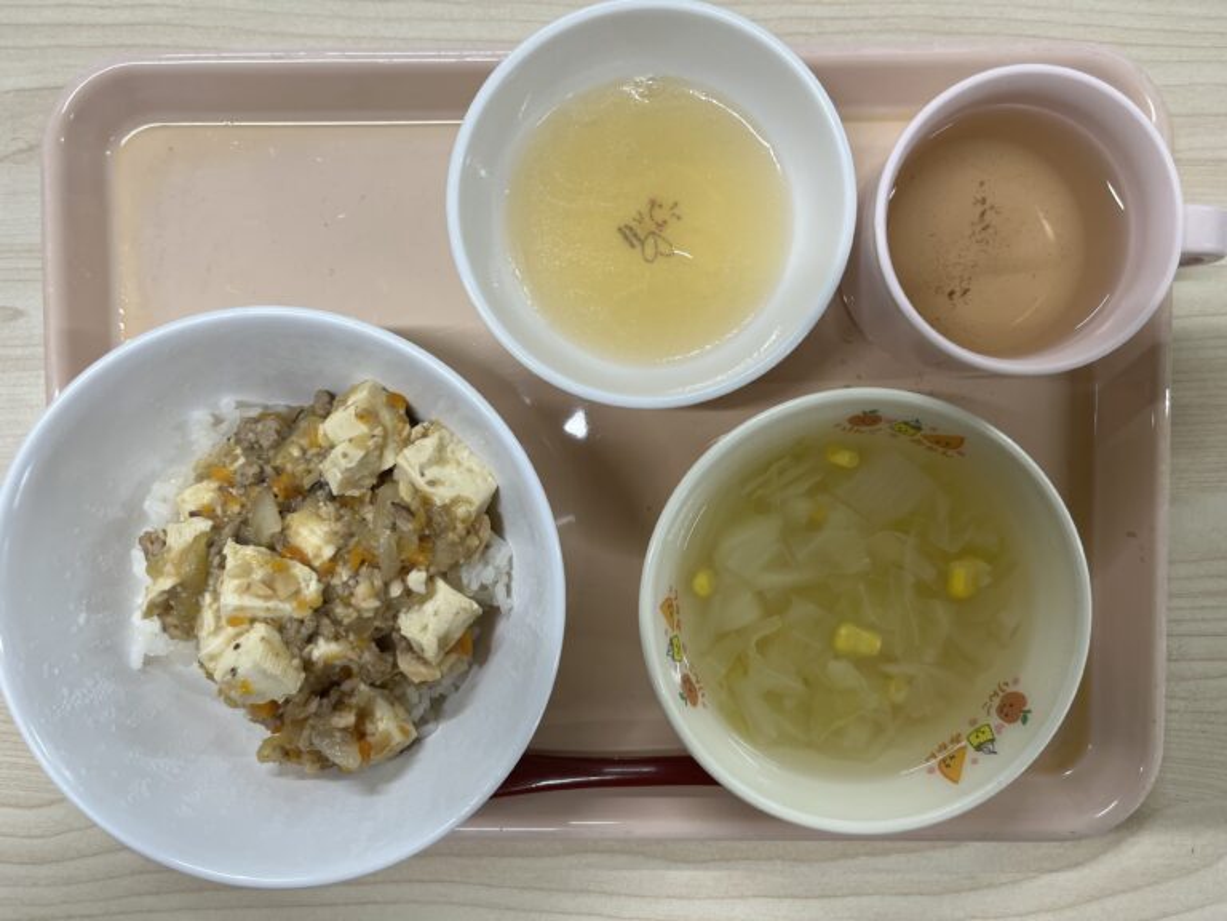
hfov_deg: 67.3
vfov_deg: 53.1
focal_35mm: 26
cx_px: 614
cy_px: 460
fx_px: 922
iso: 64
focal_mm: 5.1
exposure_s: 1/121
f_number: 1.6
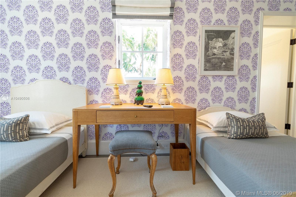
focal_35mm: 15
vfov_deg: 77.3
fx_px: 123
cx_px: 148
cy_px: 98
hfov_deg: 100.4
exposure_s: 1/6
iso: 200
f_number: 11
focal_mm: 15
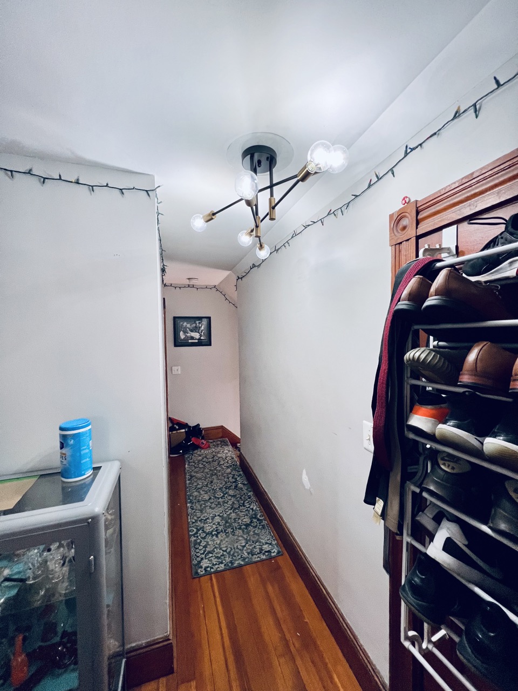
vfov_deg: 106.2
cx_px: 259
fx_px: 259
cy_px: 346
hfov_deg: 89.9
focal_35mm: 13
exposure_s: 1/120
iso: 160
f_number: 1.8
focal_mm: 1.57
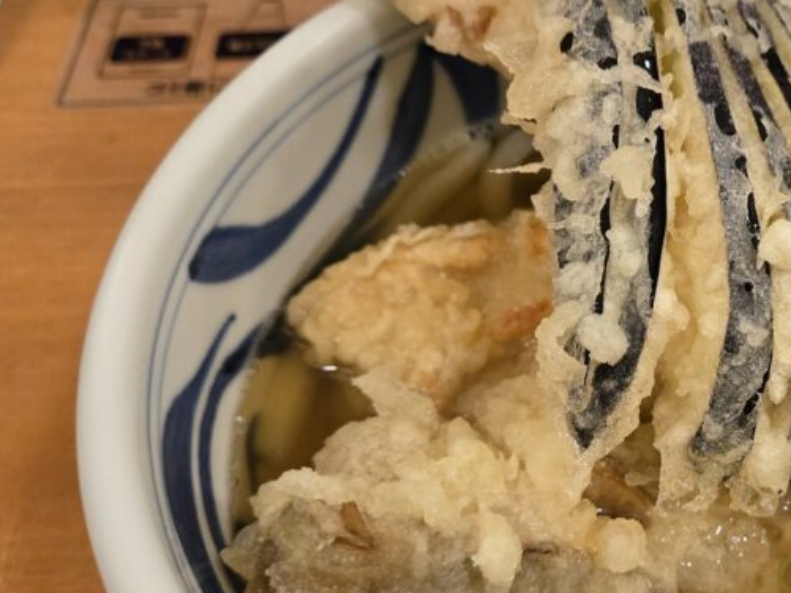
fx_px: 1074
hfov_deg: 38.4
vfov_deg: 30.8
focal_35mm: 47
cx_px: 666
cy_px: 345
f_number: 1.8
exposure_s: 1/100
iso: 1000
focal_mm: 5.4
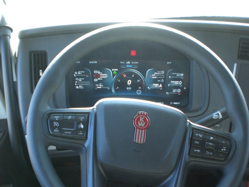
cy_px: 94
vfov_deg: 37.7
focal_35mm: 38
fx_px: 273
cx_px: 124
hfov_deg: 49.0
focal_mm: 6.3
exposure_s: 1/100
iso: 200
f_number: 3.1
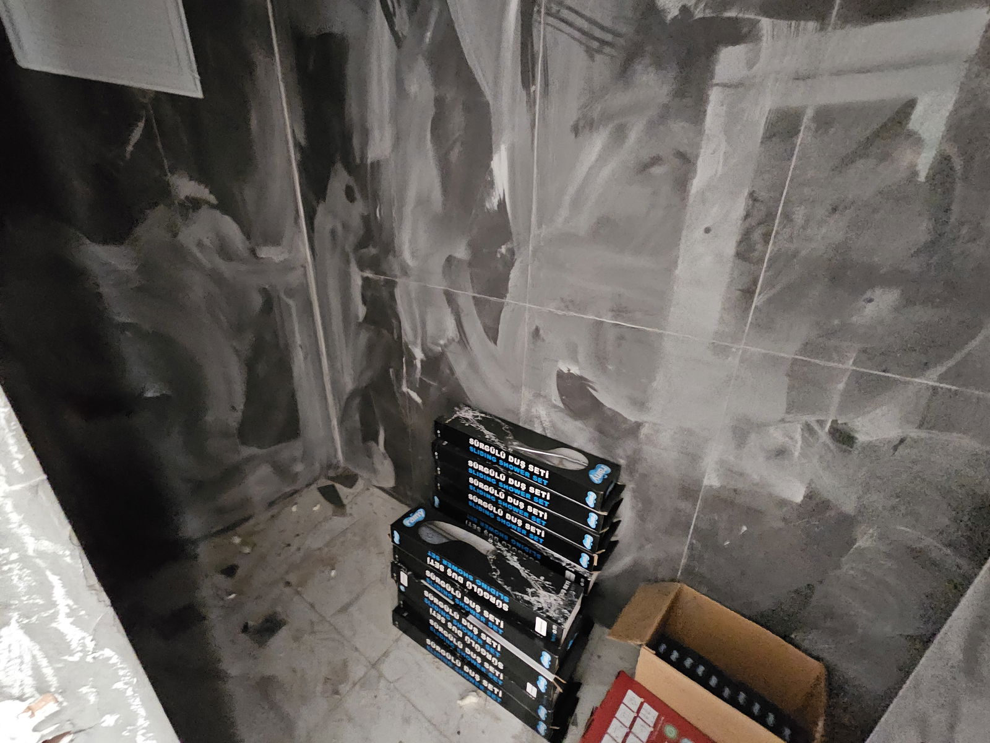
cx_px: 495
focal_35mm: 13
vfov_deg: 89.9
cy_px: 372
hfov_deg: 106.2
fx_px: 372
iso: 2000
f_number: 2.2
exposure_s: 1/24
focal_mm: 2.2
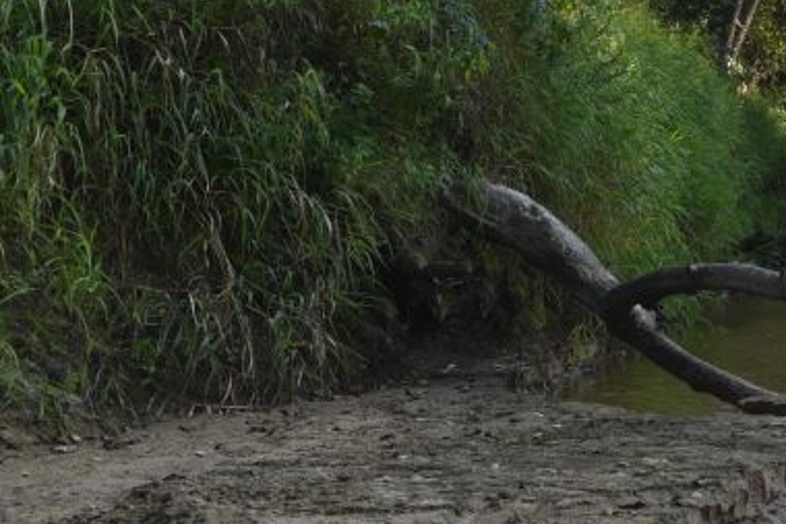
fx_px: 2313
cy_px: 45
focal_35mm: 106
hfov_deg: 18.0
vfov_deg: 12.8
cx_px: 1014
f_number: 6.3
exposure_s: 1/125
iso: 100
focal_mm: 31
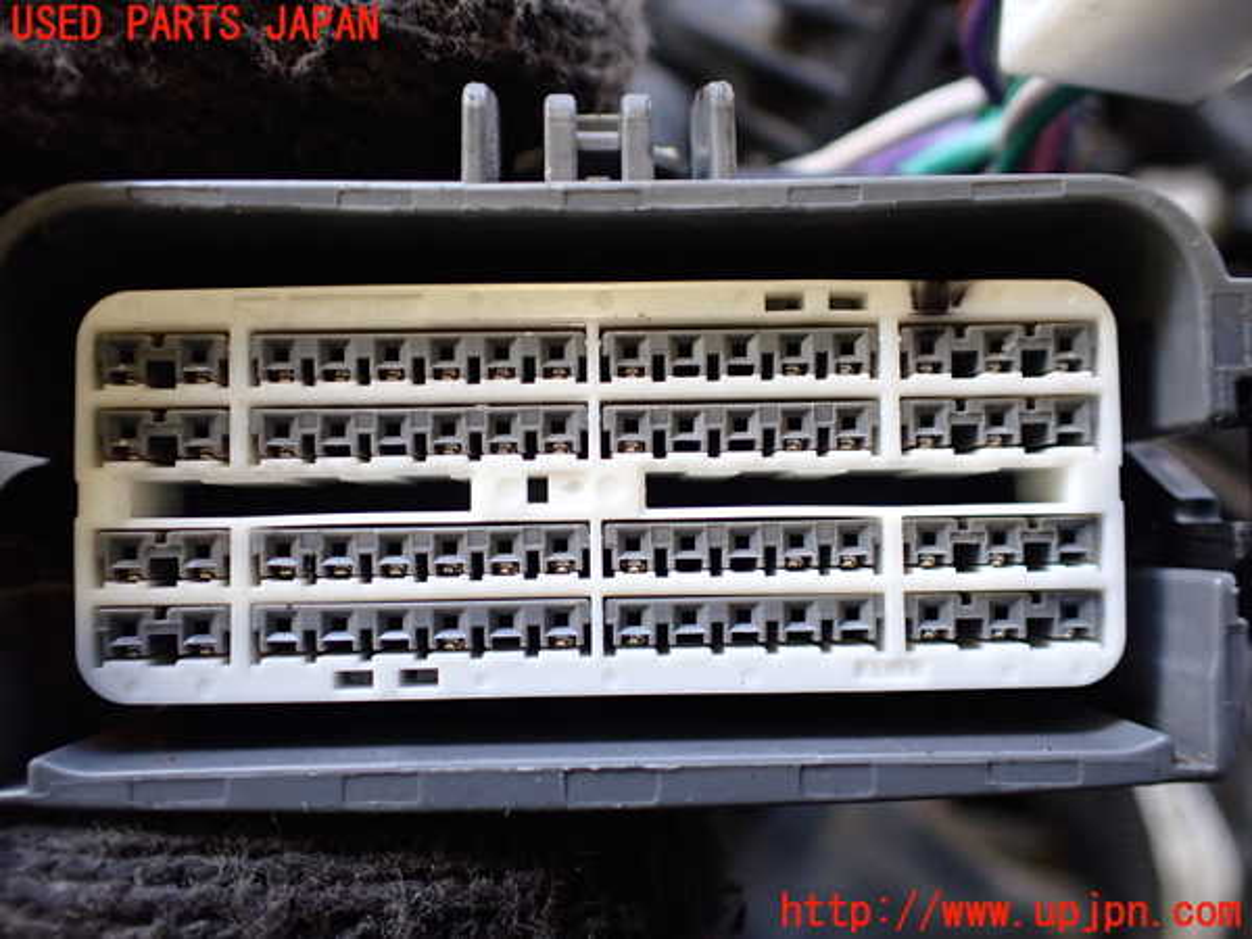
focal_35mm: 30
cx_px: 626
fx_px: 1085
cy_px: 470
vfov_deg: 46.8
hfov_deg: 60.0
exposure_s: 1/125
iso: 400
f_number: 2.3
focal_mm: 5.4
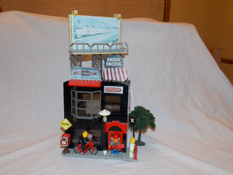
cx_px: 116
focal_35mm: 30
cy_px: 88
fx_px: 202
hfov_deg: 60.0
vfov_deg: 46.8
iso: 200
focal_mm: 5.3
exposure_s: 1/30
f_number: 3.3
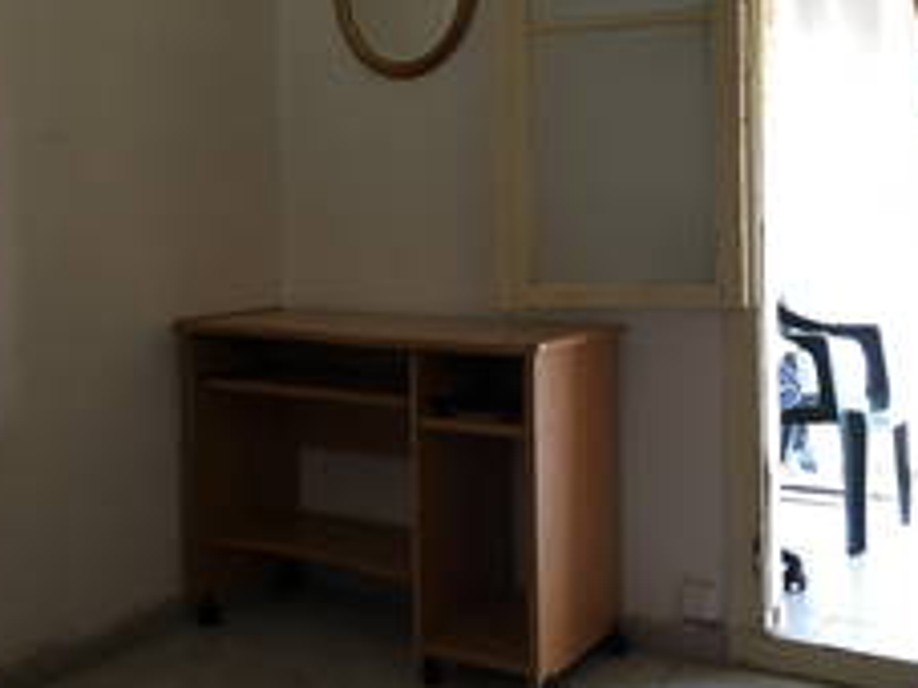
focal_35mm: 46
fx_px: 1219
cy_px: 243
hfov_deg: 41.0
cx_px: 344
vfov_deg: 31.3
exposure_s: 1/33
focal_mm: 4.15
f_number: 2.2
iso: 50
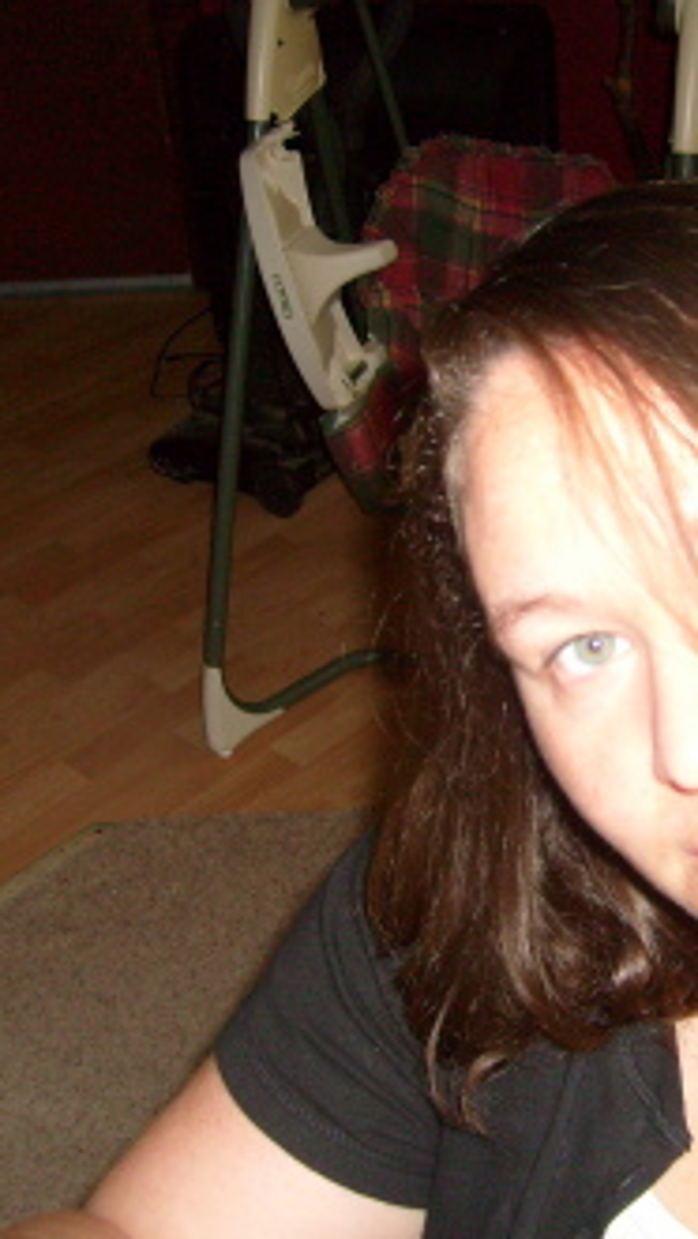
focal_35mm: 52
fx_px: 1708
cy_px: 610
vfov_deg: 39.8
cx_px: 649
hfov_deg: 22.4
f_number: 2.8
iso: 100
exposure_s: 1/45
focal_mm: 5.8
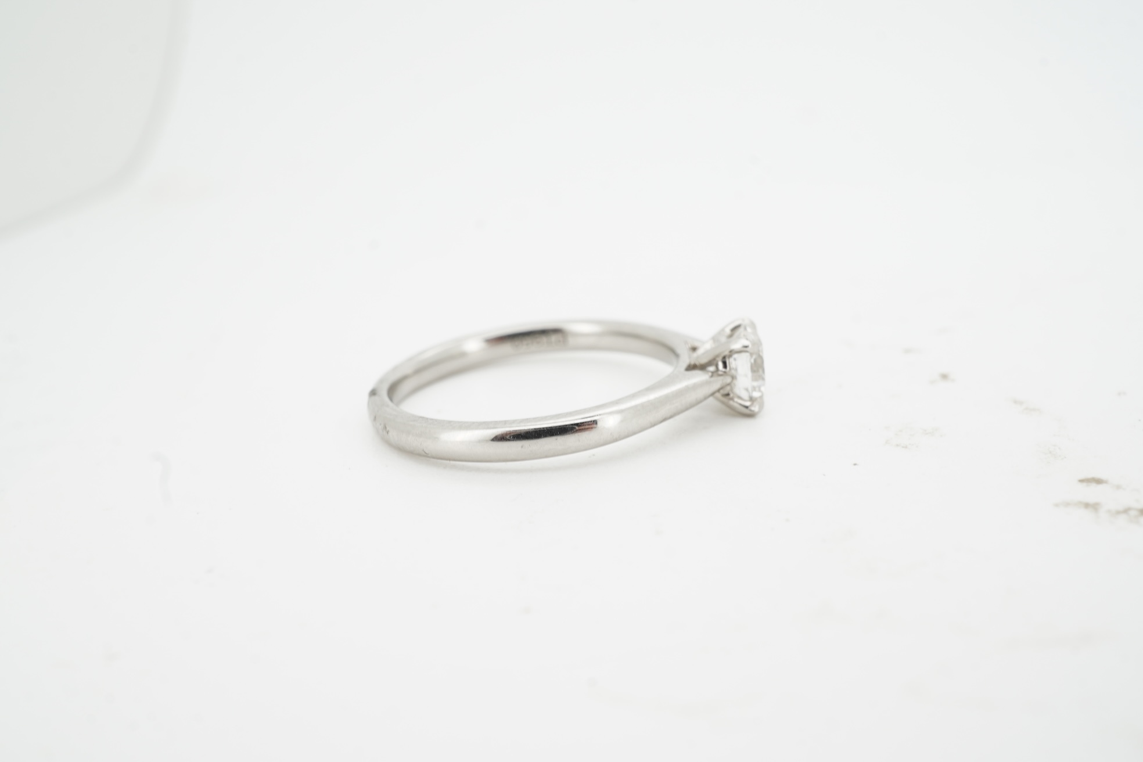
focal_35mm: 45
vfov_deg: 29.9
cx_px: 572
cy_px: 381
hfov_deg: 43.6
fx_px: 1429
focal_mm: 30
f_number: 22
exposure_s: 1/100
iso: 200
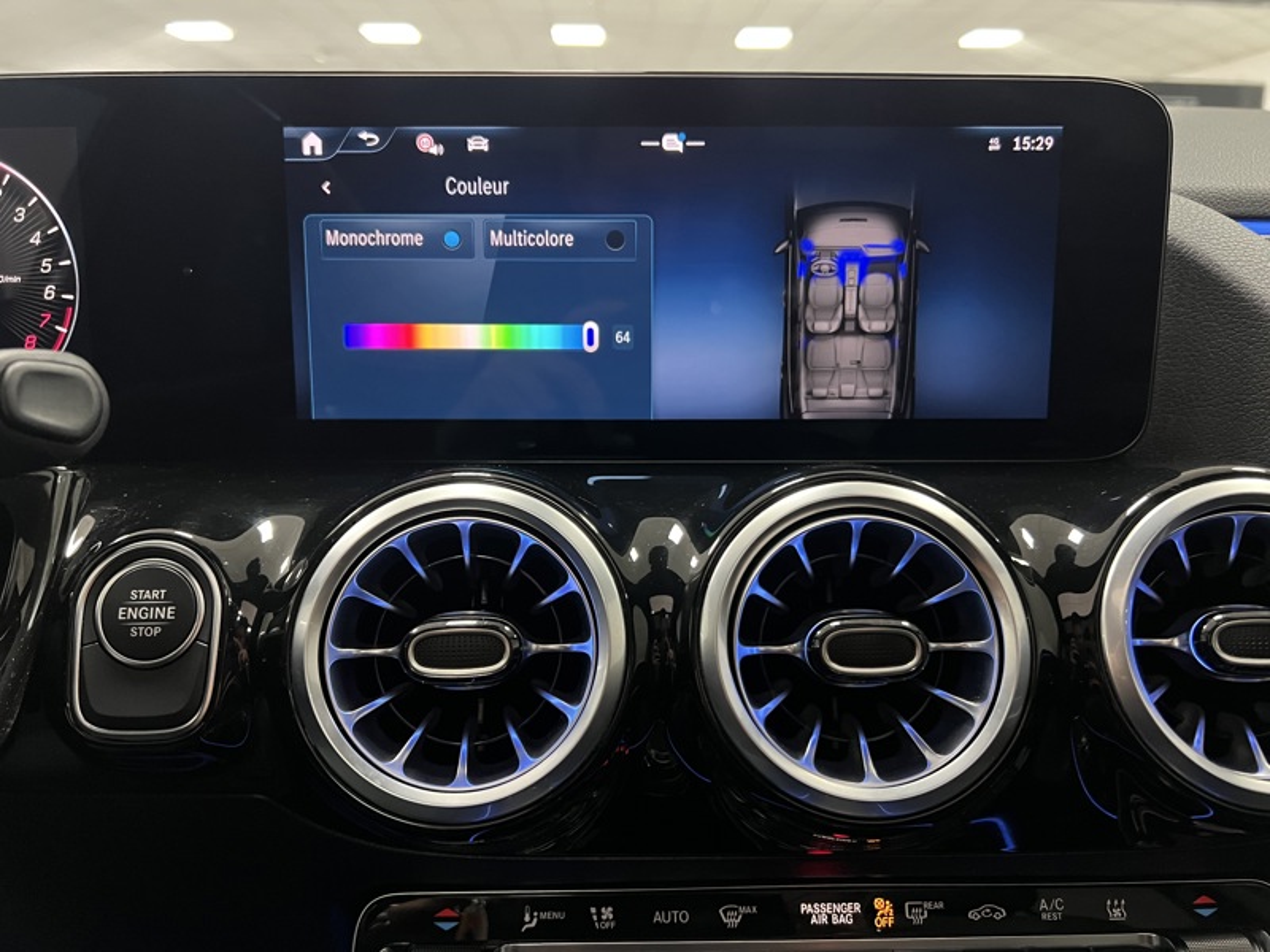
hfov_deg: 67.3
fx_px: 954
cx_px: 635
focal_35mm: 26
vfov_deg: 53.1
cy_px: 476
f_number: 1.5
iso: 500
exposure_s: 1/33
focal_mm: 5.7
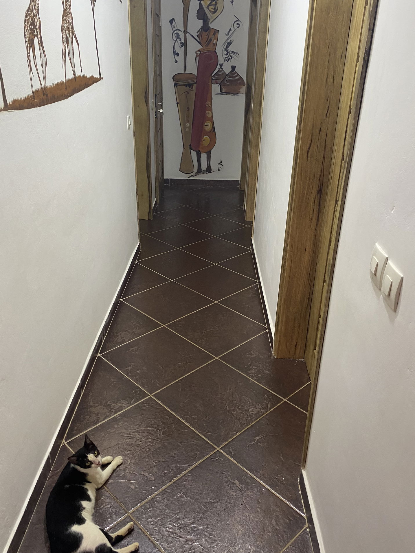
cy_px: 275
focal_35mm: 29
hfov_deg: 48.2
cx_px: 195
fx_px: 464
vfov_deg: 61.7
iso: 200
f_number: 1.8
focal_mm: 4.25
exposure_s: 1/50
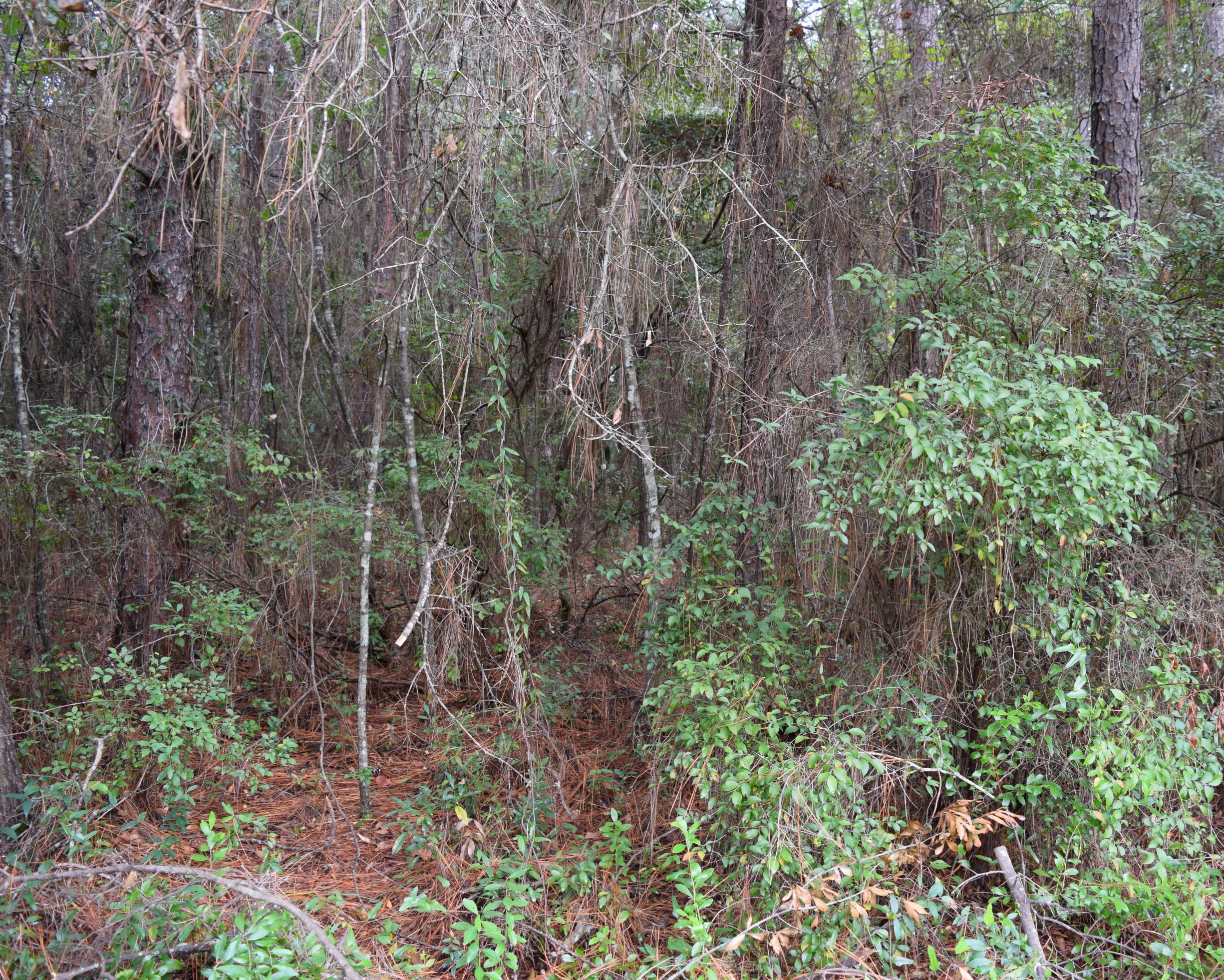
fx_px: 1123
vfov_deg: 47.1
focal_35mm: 31
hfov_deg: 57.0
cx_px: 695
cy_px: 494
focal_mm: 18
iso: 400
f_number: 4.5
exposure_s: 1/80
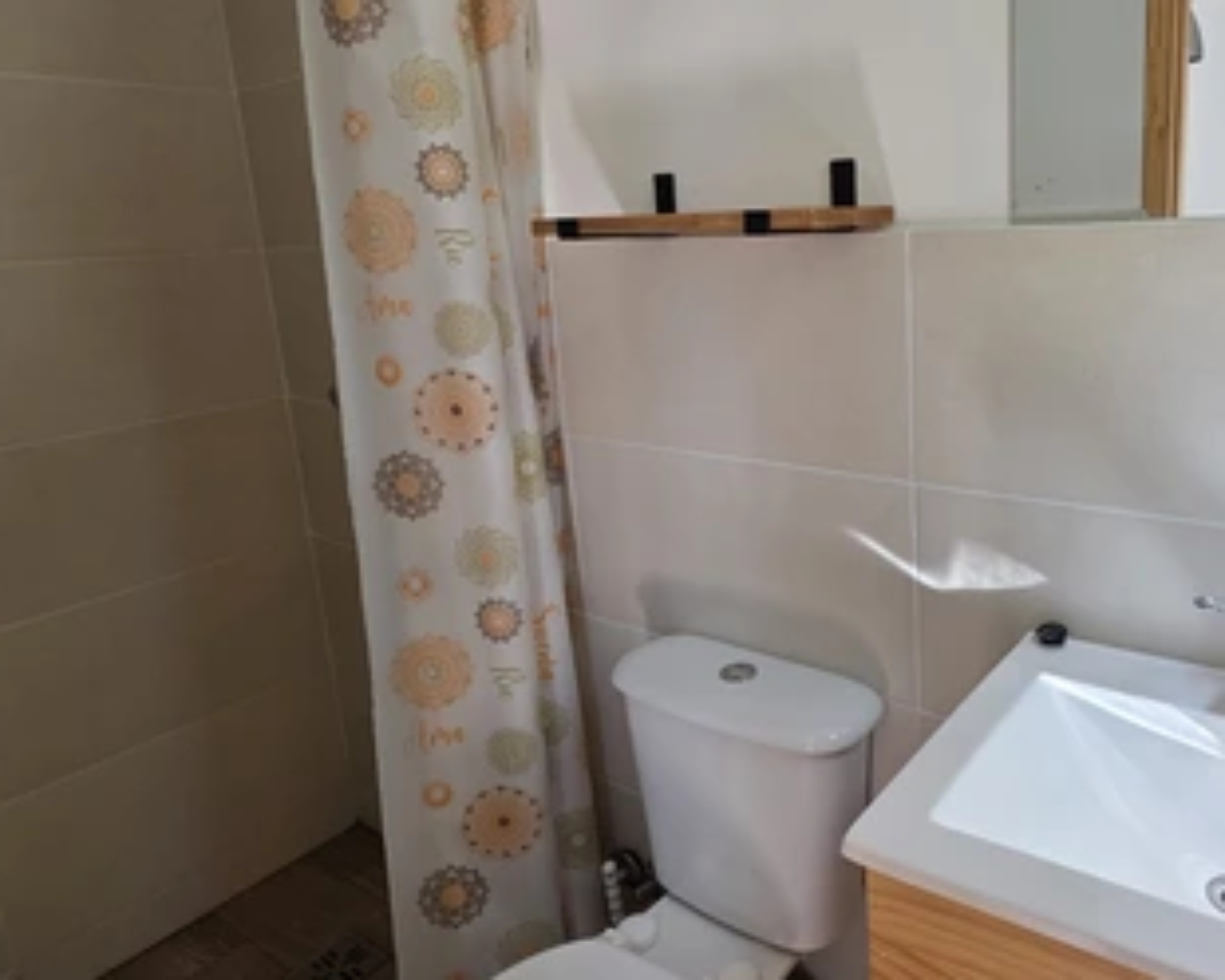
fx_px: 653
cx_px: 814
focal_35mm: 18
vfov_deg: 73.3
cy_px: 415
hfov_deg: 83.5
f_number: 1.9
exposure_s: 1/100
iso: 50
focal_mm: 2.2
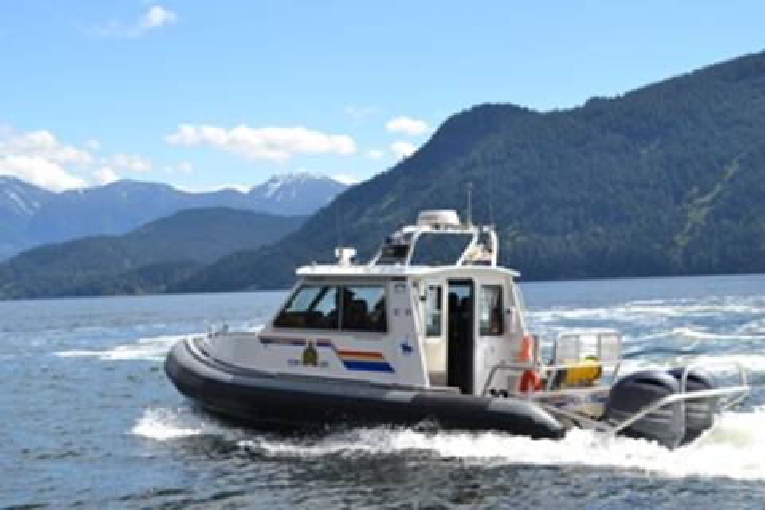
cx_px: 382
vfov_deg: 20.6
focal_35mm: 66
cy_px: 255
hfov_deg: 30.5
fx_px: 1402
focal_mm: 44
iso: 100
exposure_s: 1/200
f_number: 7.1
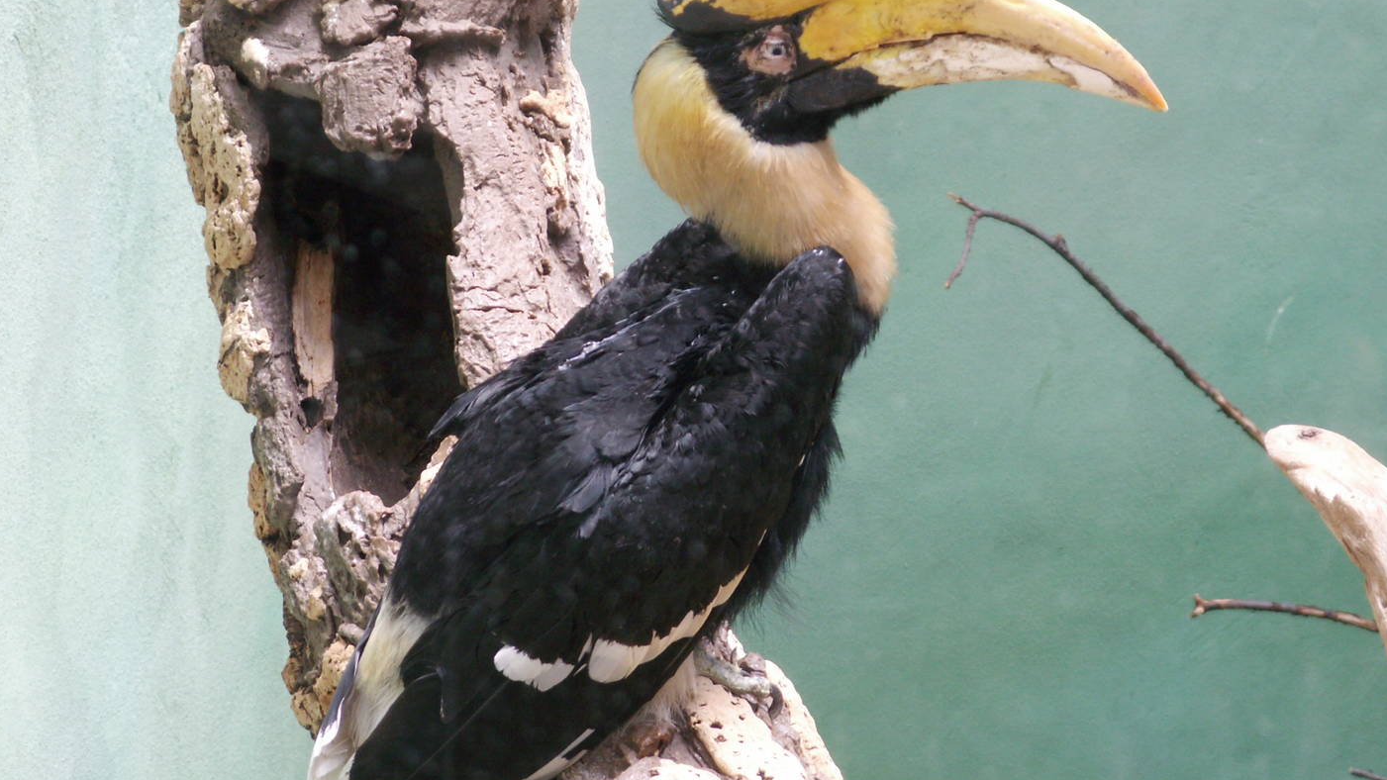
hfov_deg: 13.6
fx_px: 5811
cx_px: 709
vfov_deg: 7.7
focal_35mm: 158
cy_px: 258
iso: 64
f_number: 4
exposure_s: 1/40
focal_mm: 20.73
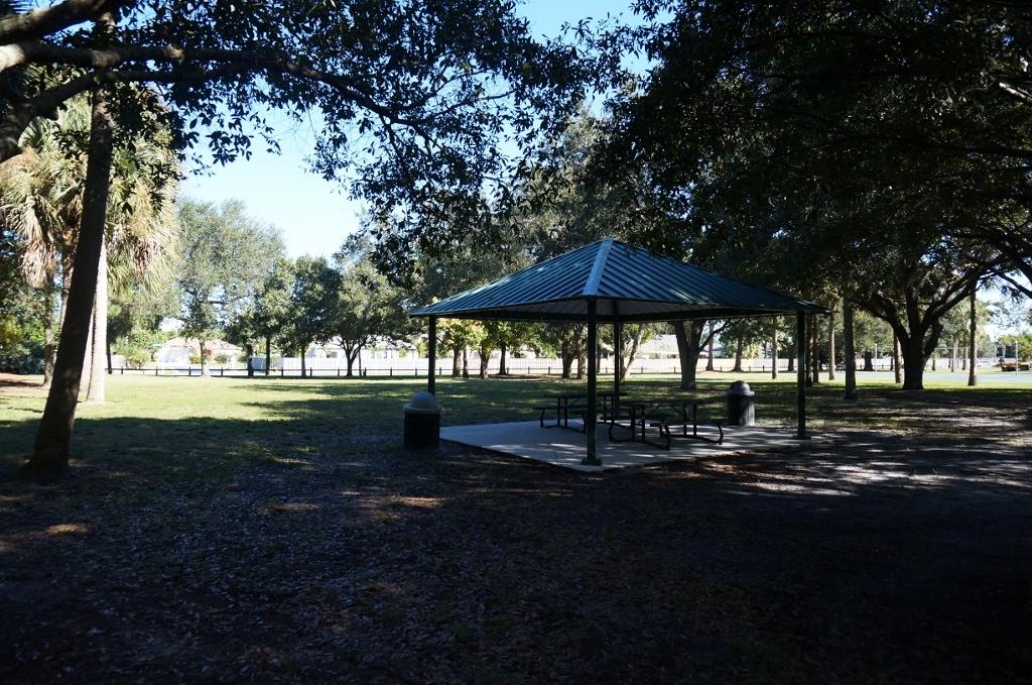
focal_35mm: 24
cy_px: 342
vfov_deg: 53.0
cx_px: 516
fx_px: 687
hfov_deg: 73.8
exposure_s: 1/320
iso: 200
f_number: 4.5
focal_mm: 16
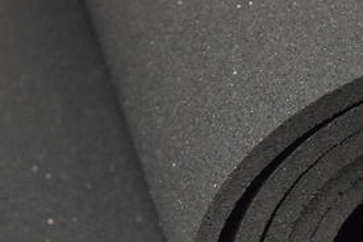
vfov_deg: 14.9
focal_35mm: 92
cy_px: 149
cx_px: 260
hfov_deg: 22.0
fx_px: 928
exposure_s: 1/80
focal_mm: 26
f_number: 4
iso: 6400
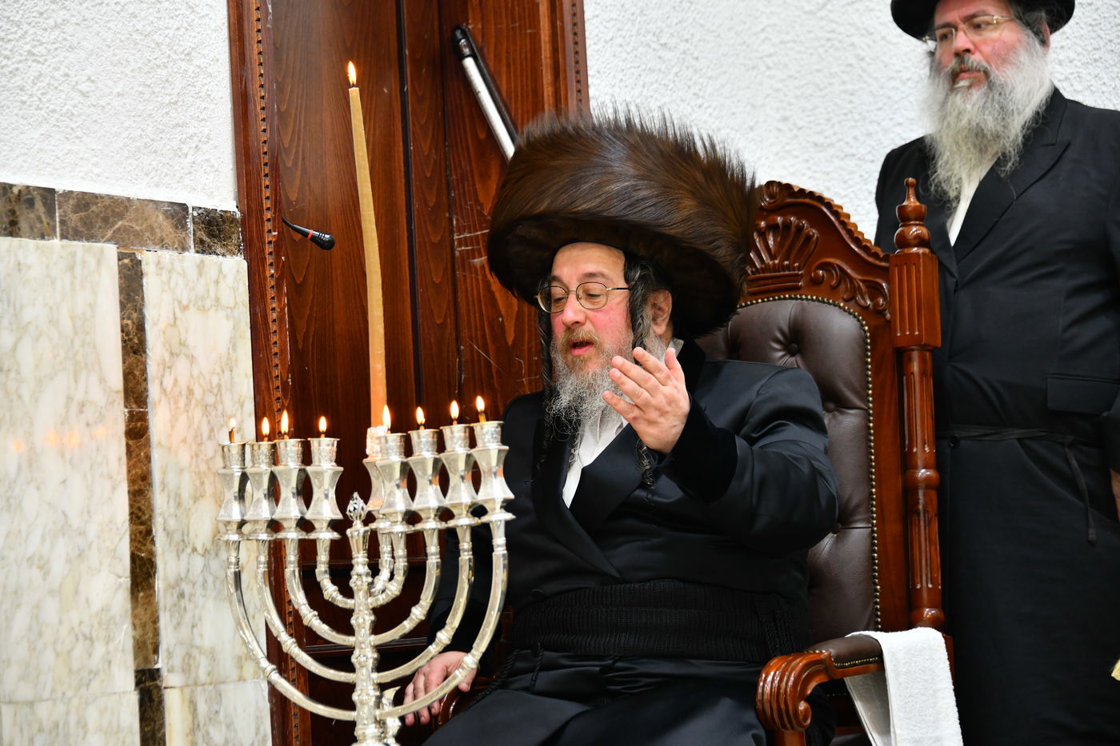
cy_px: 373
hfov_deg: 17.6
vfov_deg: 11.8
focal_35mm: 116
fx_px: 3608
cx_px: 560
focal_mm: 116
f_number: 5.6
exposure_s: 1/100
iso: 1250
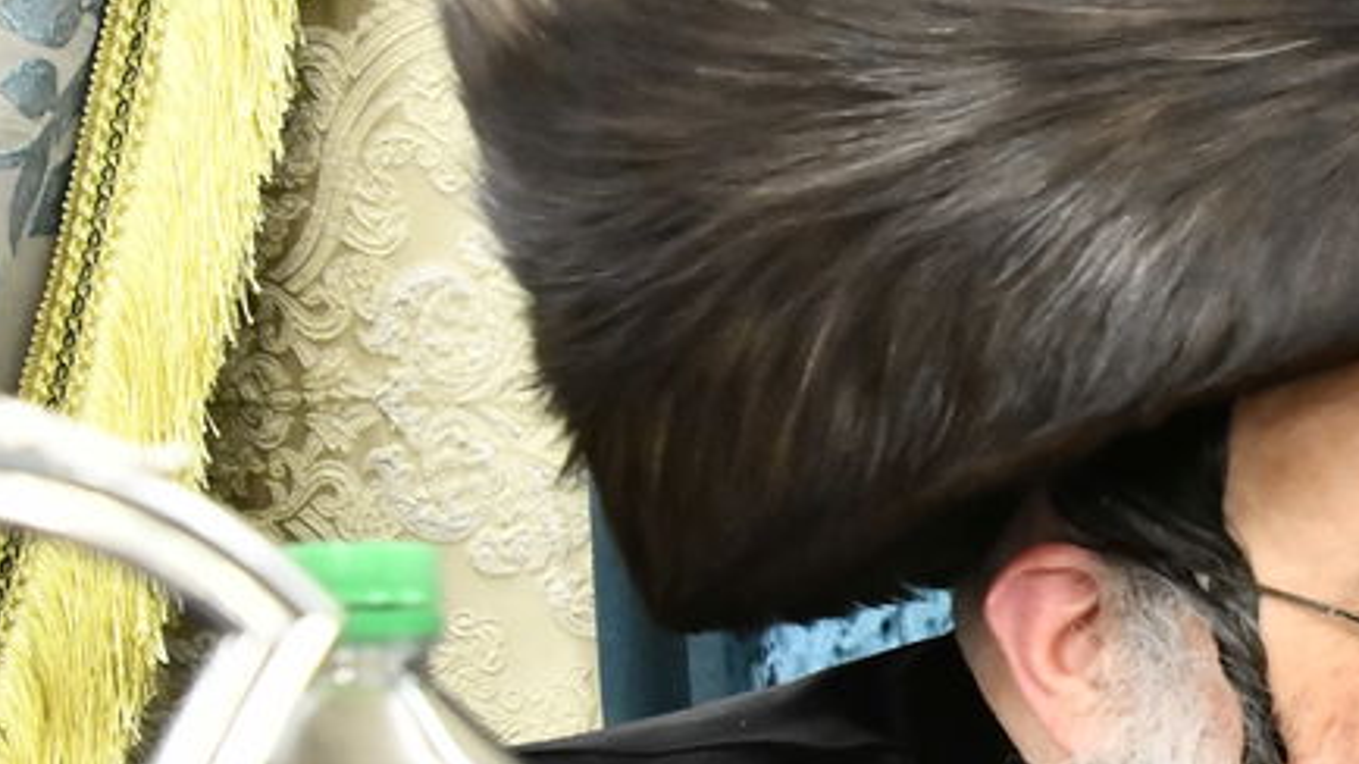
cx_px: 2161
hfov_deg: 14.6
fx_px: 4864
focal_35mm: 135
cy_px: 524
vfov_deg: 9.0
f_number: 5.6
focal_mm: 40
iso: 4000
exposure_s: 1/125
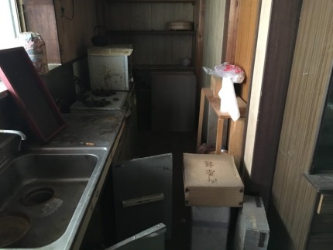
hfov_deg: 61.6
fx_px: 279
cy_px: 125
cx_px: 166
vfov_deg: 48.3
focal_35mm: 29
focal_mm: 4.15
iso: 320
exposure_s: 1/15
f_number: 2.2
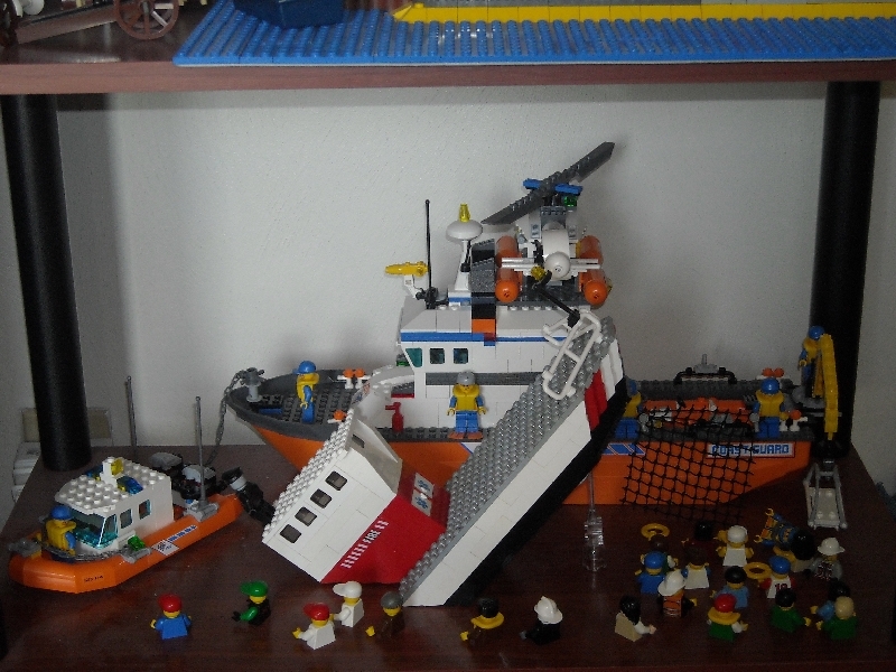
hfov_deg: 28.6
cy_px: 336
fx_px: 1760
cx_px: 448
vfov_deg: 21.6
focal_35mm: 68
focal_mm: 11.02
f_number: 3.7
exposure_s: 1/125
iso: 200
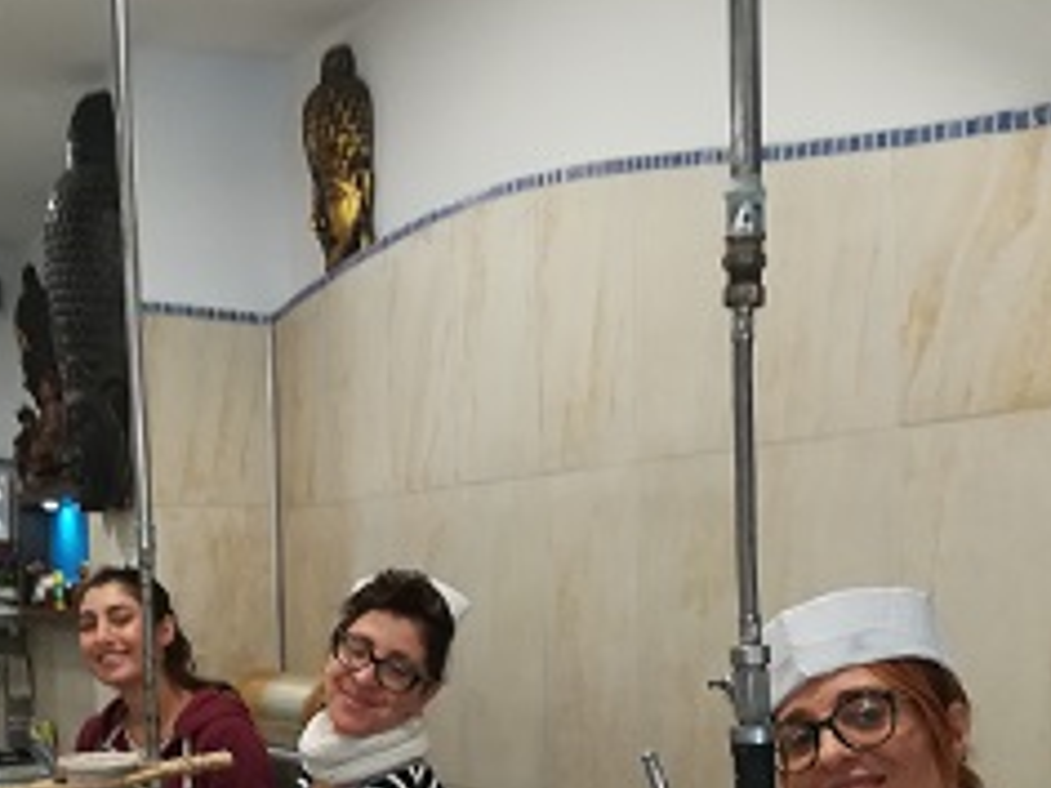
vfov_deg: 26.0
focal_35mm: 55
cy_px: 661
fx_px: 1670
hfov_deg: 34.7
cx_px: 383
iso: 125
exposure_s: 1/33.3
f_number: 2.2
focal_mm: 3.83
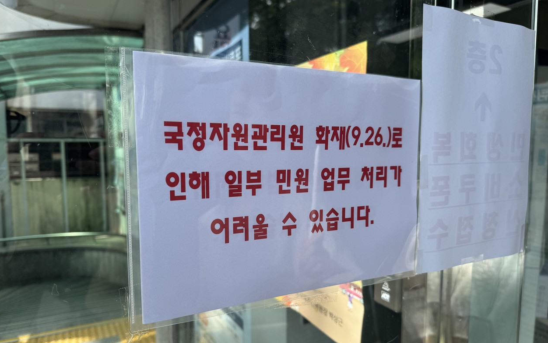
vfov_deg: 47.5
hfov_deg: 70.4
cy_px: 189
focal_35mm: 26
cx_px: 269
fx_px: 388
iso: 80
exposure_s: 1/1597
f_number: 1.78
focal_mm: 6.76
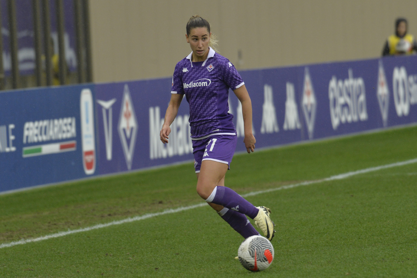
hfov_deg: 5.4
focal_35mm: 380
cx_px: 208
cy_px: 139
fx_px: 4401
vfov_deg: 3.6
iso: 2000
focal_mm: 380
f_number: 5.6
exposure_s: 1/800
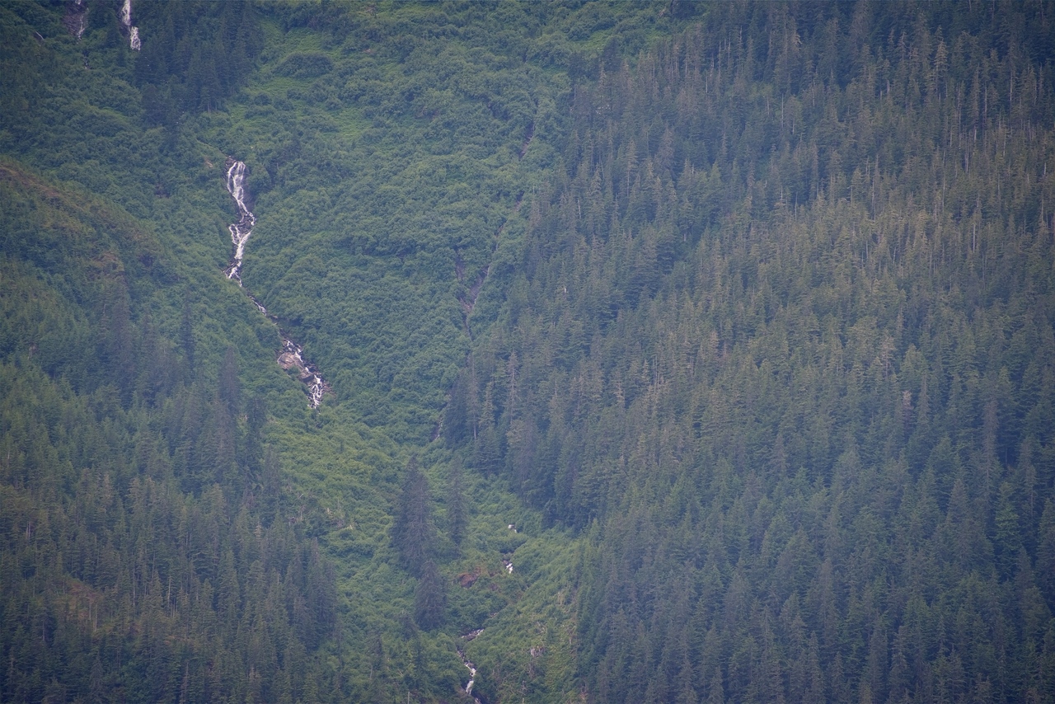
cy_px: 352
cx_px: 528
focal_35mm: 300
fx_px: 8793
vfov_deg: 4.6
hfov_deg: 6.9
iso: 640
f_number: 5.6
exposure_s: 1/640
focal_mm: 300
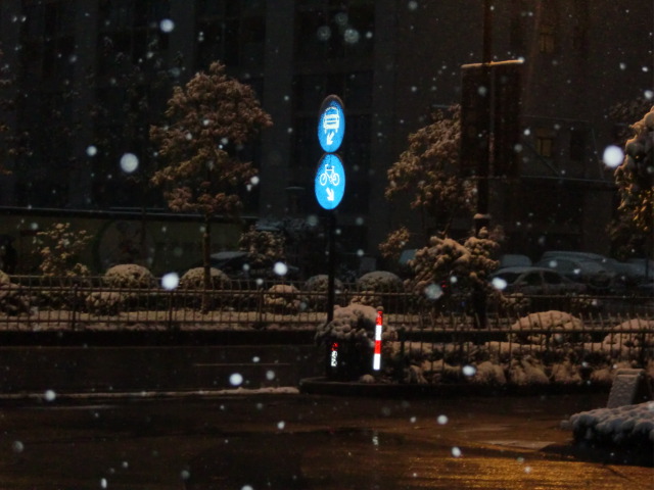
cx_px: 327
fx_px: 2040
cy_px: 245
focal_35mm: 108
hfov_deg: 18.2
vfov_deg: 13.7
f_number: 5.3
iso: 400
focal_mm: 18.9
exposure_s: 1/60
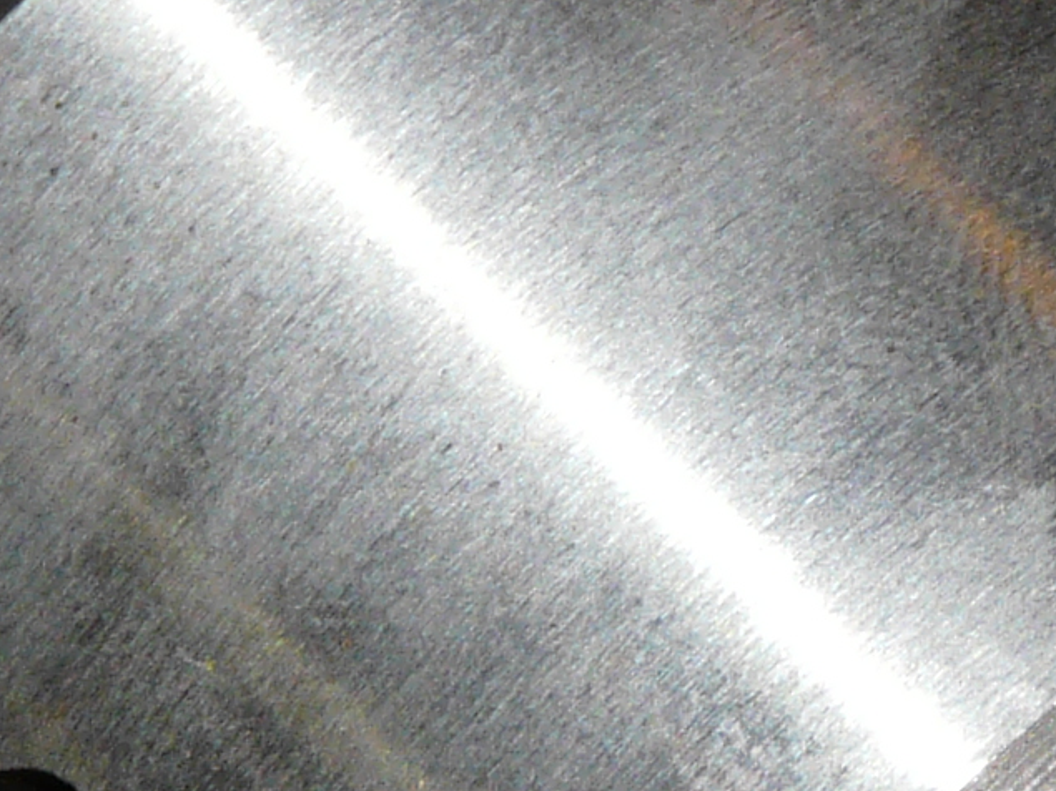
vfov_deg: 2.9
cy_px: 1220
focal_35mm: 509
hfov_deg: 3.9
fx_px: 15525
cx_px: 1277
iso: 100
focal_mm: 16.2
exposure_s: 1/50
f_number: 4
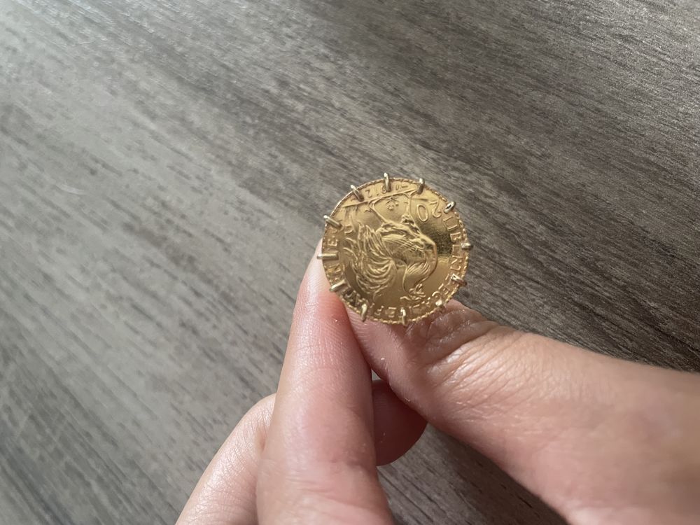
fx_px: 526
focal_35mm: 26
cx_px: 350
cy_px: 262
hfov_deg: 67.3
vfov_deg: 53.1
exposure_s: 1/25
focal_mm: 4.2
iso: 640
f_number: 1.6
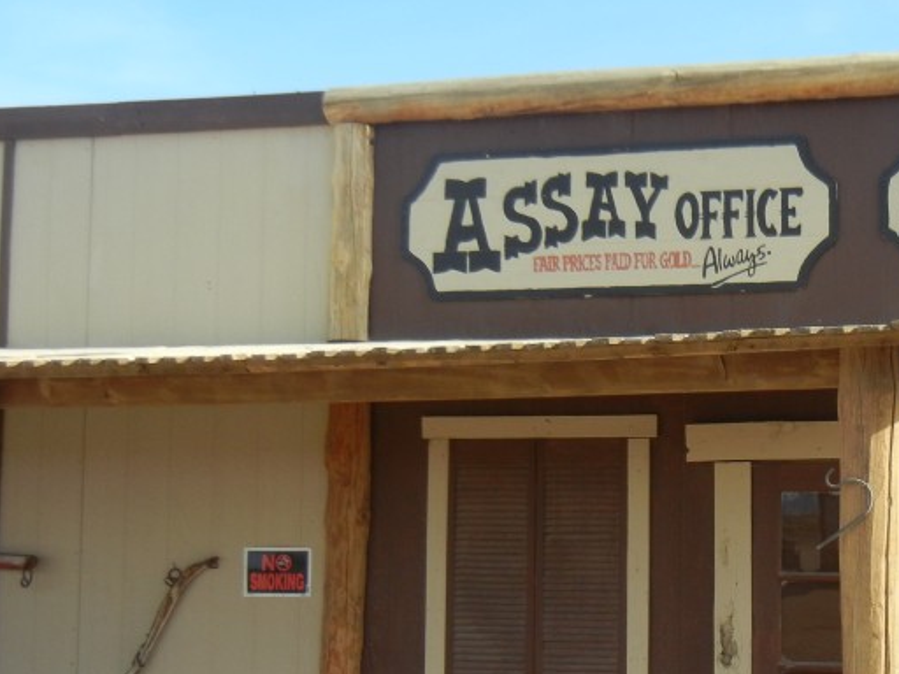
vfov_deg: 24.3
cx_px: 838
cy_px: 456
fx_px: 1558
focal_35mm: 60
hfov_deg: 30.5
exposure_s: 1/511
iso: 160
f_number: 3.5
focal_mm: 5.4
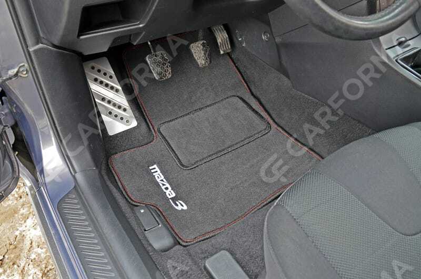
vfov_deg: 39.8
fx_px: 385
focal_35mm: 33
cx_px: 210
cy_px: 140
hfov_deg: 57.3
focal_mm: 22
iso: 800
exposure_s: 1/6
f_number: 5.6
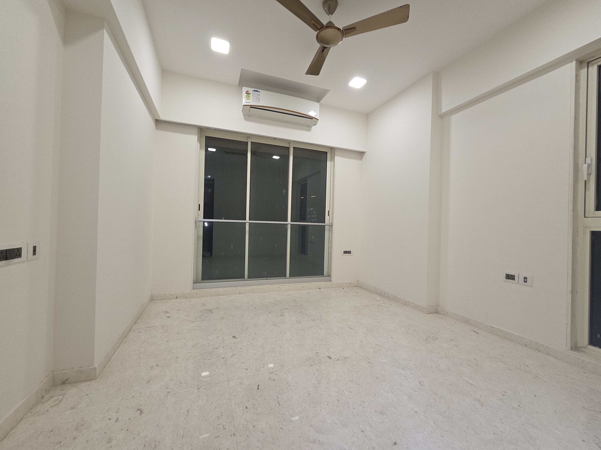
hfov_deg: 106.2
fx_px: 226
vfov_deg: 89.9
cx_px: 300
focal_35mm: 13
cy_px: 225
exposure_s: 1/50
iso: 80
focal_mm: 2.2
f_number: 2.2
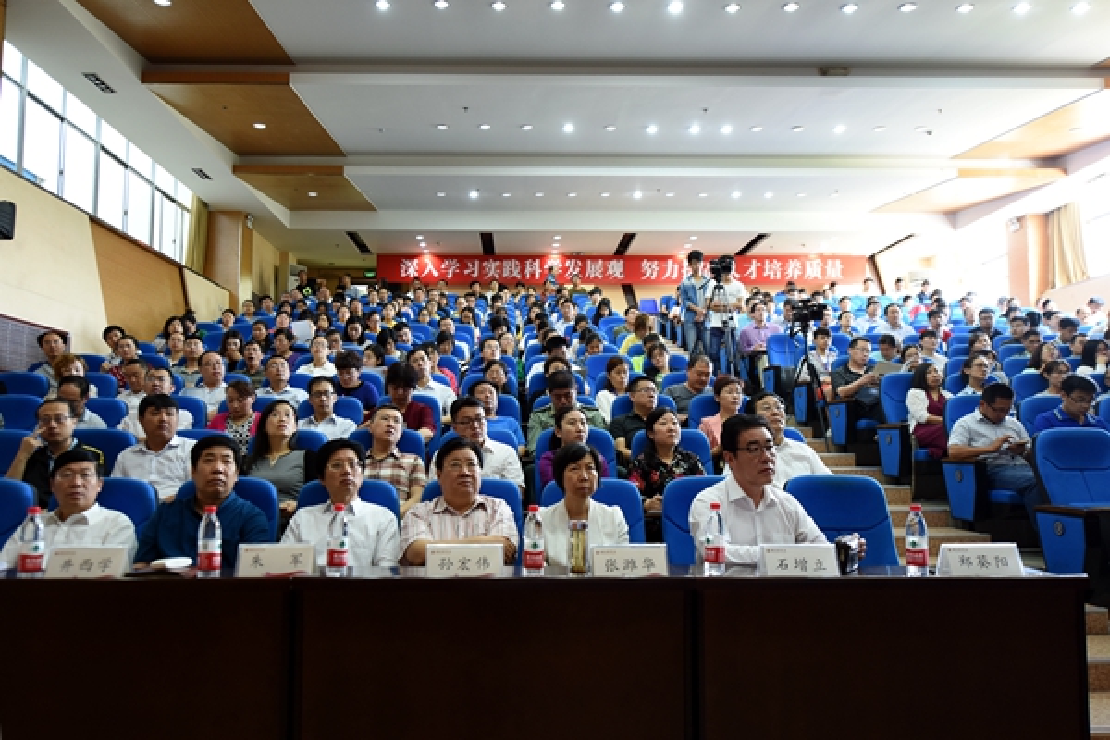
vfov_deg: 53.1
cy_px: 370
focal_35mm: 24
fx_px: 740
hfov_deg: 73.7
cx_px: 555
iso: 800
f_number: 3.2
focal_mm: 24
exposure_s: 1/40
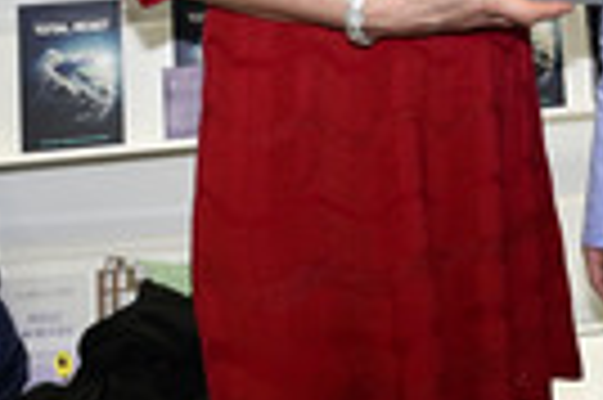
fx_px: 1573
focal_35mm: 94
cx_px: 542
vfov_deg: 13.7
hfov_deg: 21.2
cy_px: -175
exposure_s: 1/200
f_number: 5
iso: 1600
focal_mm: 28
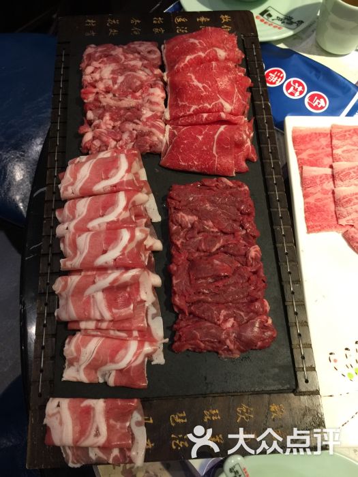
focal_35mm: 29
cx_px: 179
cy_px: 238
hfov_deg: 48.2
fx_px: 400
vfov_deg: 61.7
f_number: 2.2
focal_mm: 4.15
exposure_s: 1/17
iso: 100
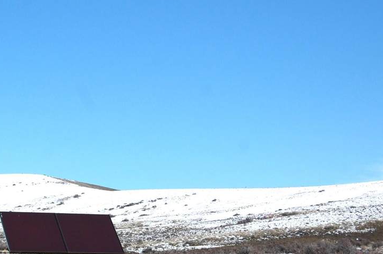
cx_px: 105
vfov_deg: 11.4
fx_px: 1273
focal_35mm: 120
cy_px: 158
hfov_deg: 17.0
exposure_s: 1/1600
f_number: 5.3
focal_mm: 45
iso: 200
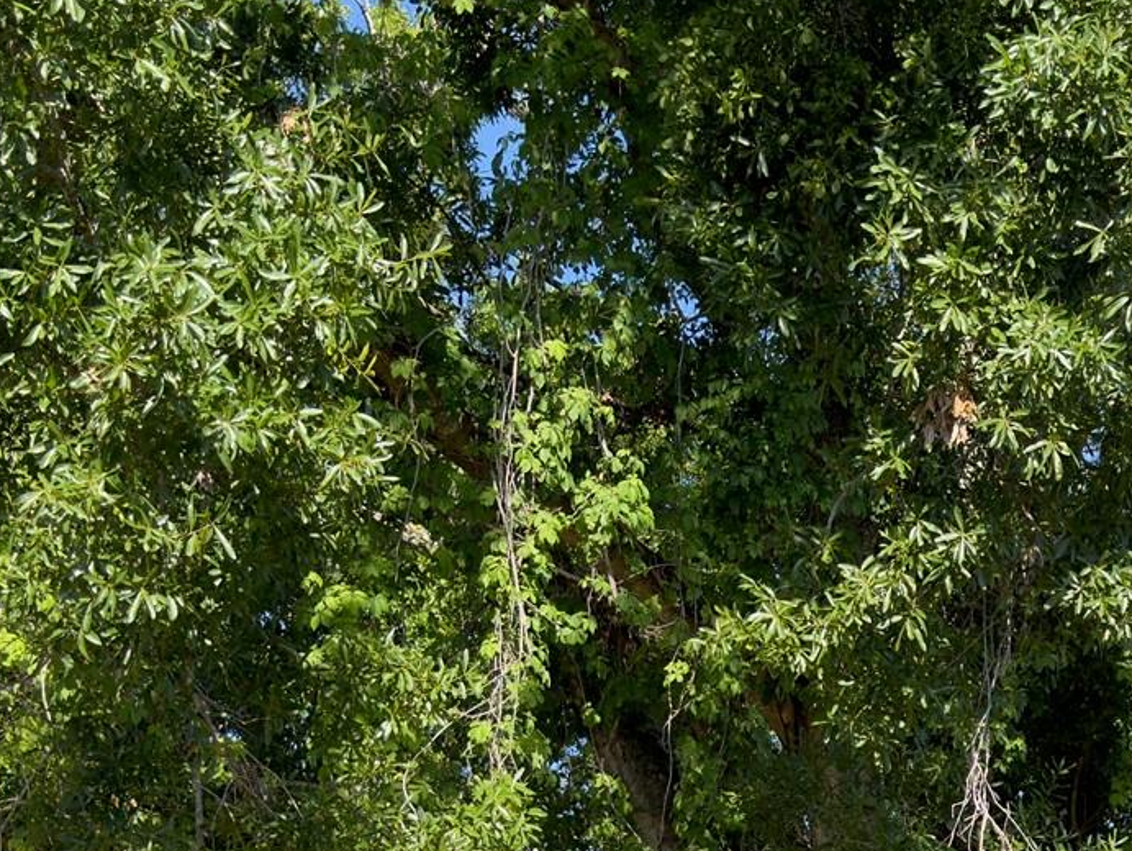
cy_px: 913
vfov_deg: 17.7
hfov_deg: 23.6
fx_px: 2650
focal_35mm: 81
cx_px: 978
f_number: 1.78
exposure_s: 1/1504
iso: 100
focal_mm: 6.76
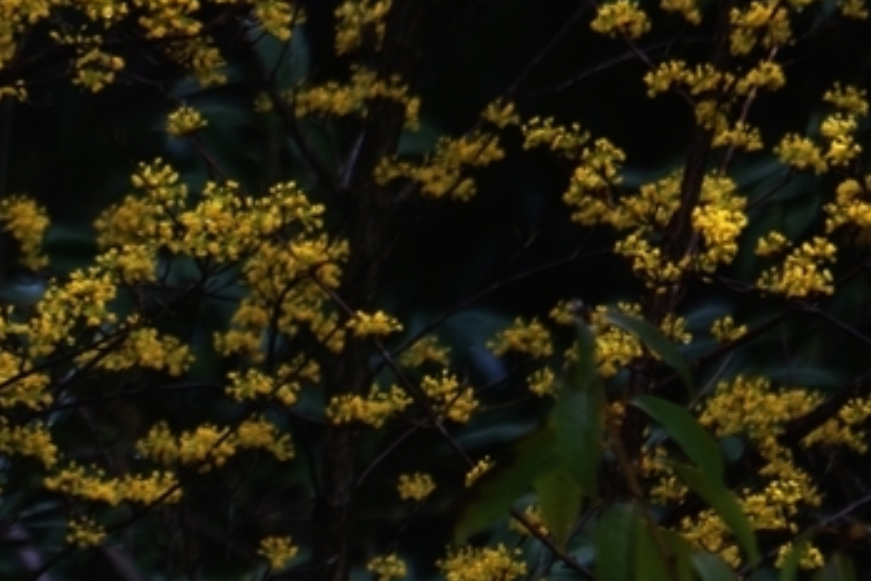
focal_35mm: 1190
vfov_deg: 1.2
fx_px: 28789
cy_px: 13
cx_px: -616
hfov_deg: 1.7
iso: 1250
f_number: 6.7
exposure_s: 1/160
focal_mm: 230
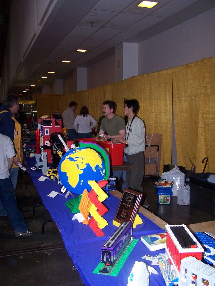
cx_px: 108
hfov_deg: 37.7
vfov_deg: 49.0
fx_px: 315
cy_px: 143
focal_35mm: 38
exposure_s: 1/60
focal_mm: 6.3
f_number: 2.8
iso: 140
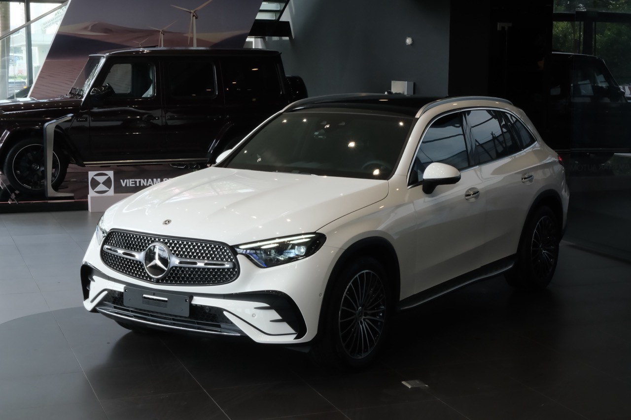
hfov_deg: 33.9
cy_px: 210
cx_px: 316
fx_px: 1034
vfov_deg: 23.0
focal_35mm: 59
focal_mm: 39
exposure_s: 1/25
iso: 1600
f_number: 22
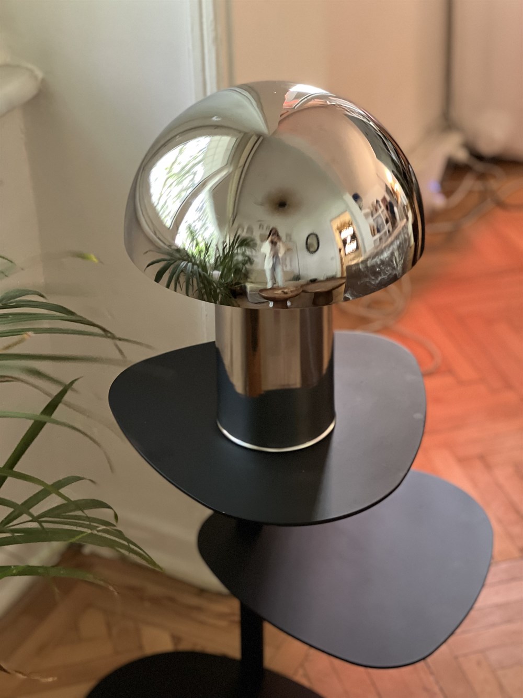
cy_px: 349
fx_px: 1551
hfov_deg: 19.1
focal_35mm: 77
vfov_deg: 25.3
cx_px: 262
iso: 400
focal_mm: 9
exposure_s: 1/20
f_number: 2.8
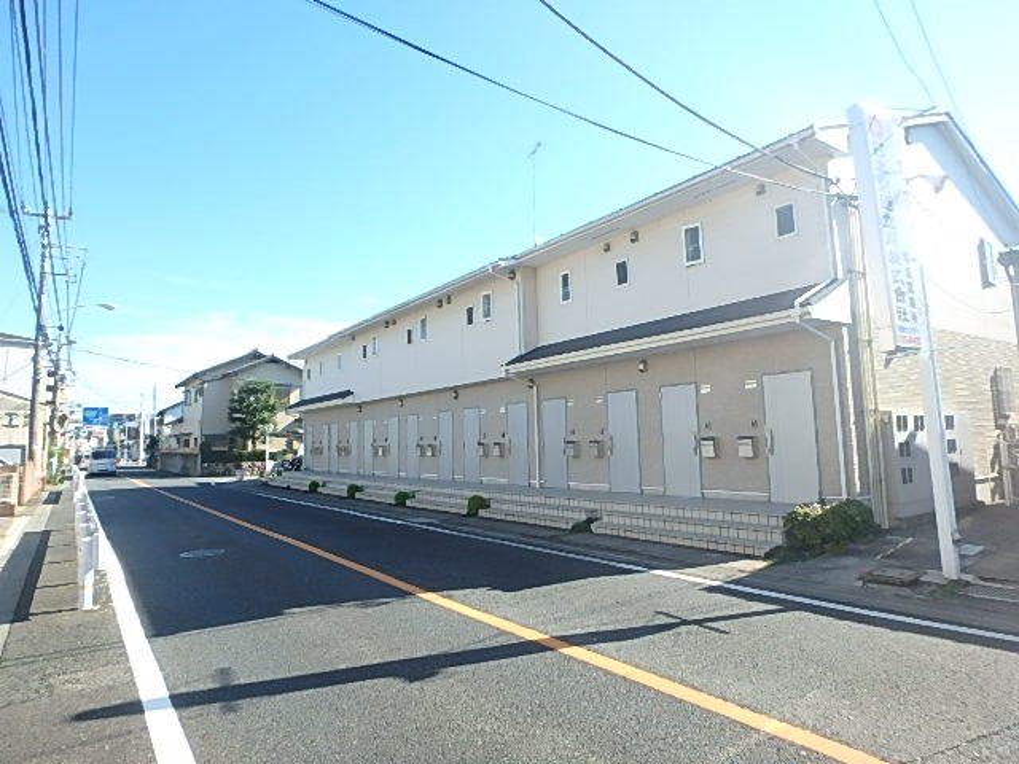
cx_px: 510
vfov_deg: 63.4
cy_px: 382
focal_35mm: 21
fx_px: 618
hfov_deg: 79.0
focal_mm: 3.7
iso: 125
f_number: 3.5
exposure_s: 1/400
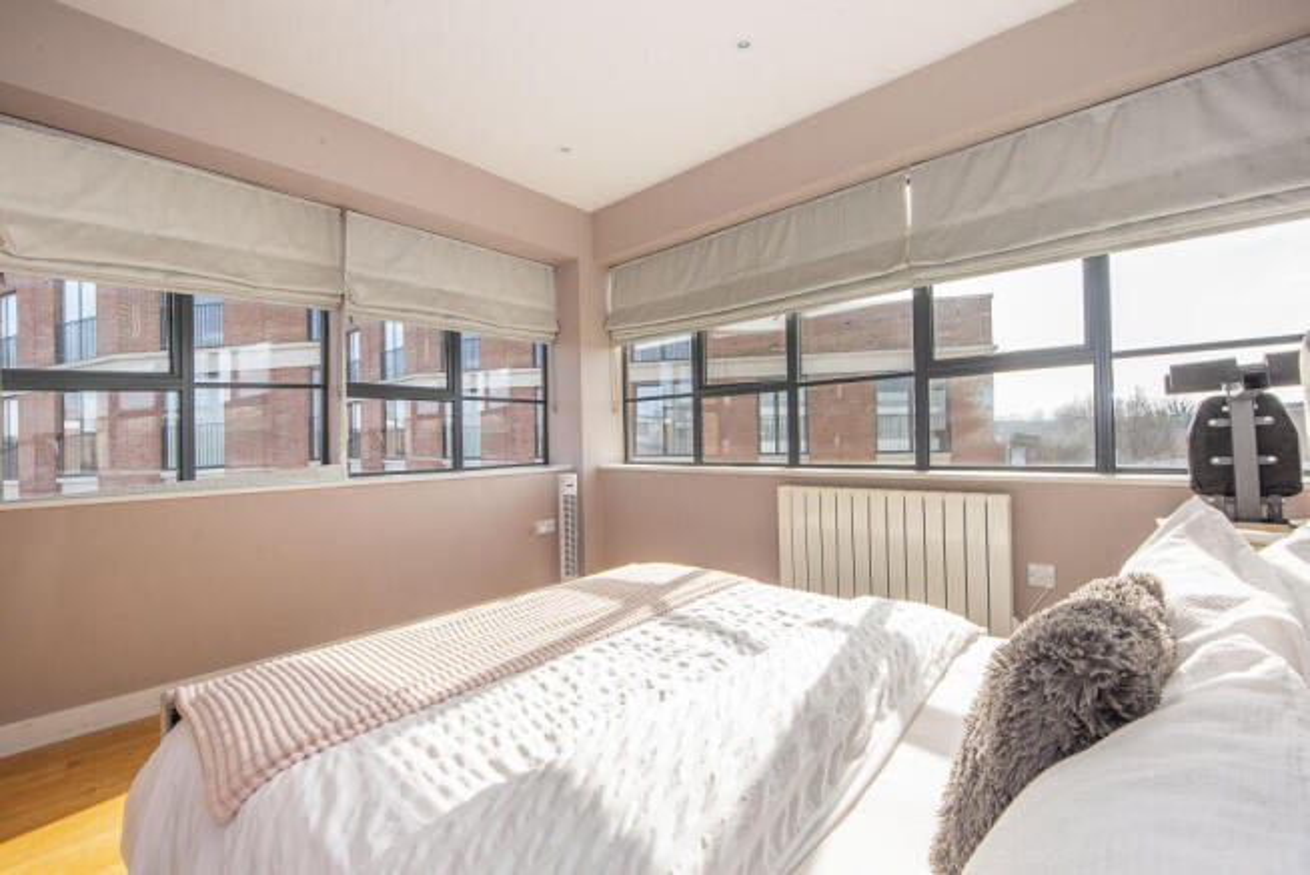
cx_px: 655
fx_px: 510
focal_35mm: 14
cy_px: 438
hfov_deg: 104.2
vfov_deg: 81.3
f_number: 13
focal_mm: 14
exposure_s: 1/160
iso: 500
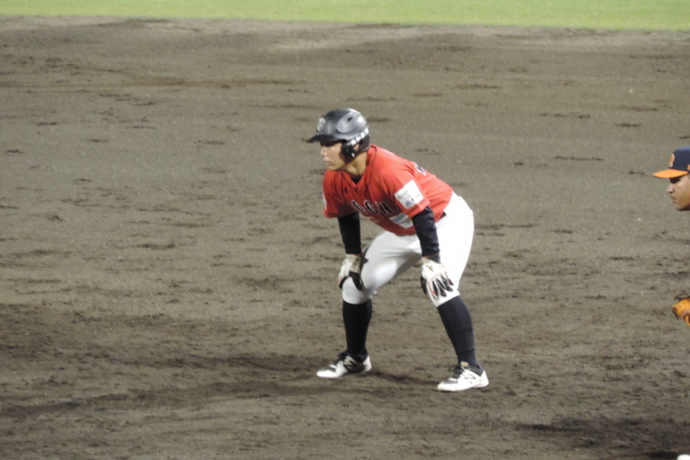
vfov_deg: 2.4
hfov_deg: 3.6
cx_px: 345
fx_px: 11005
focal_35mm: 574
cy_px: 204
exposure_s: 1/30
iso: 800
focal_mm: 98.1
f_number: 4.9
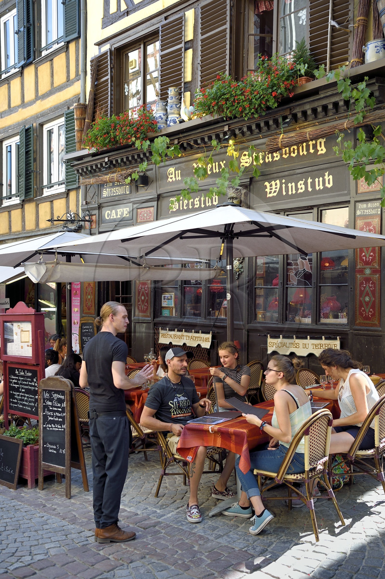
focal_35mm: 38
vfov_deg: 50.7
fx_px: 610
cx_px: 192
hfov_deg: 35.0
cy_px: 290
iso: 200
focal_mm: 38
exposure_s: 1/200
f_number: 4.5
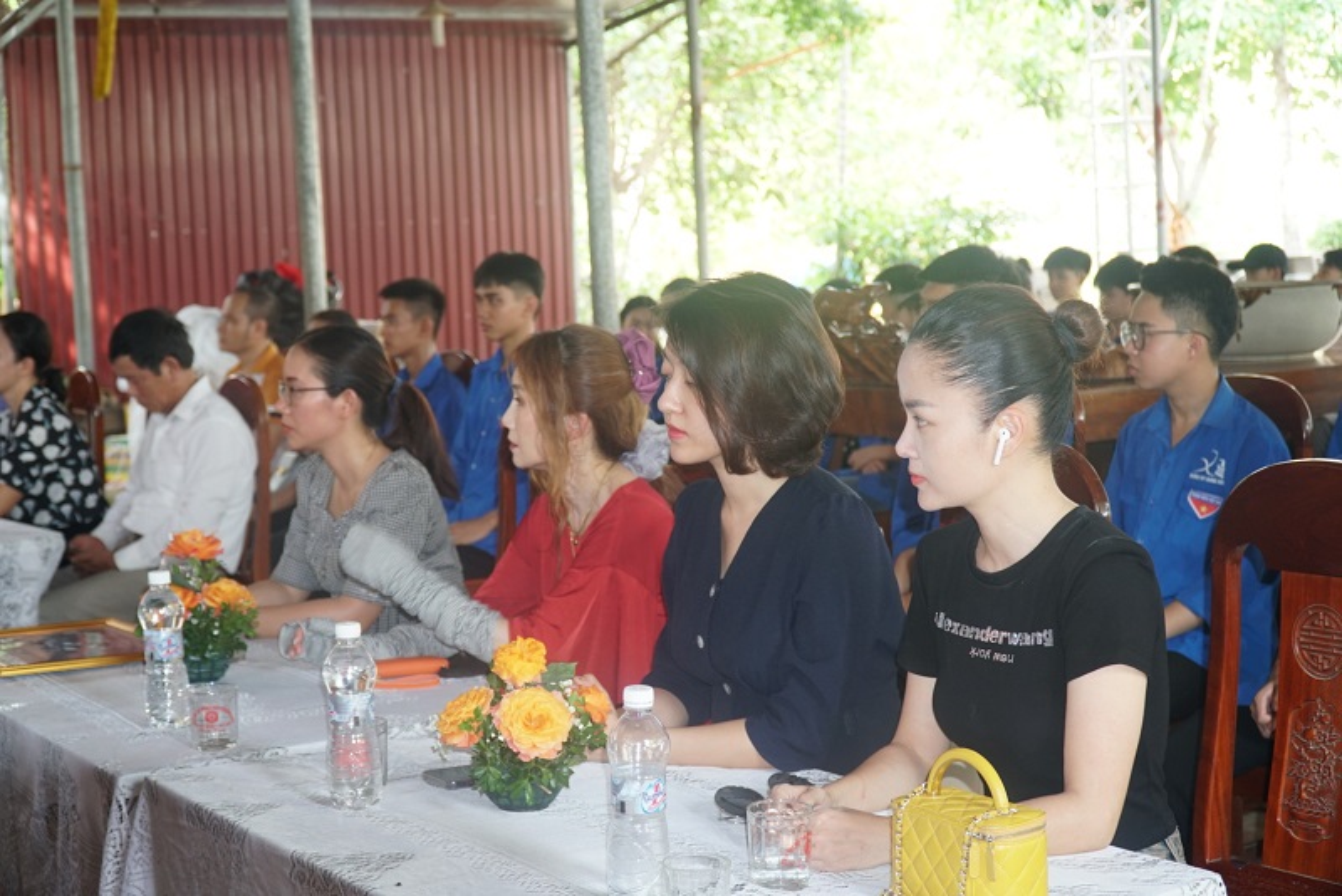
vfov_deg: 26.5
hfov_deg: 38.9
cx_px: 671
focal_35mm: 51
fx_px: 1902
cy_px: 448
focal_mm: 34
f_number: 4
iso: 400
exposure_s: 1/60
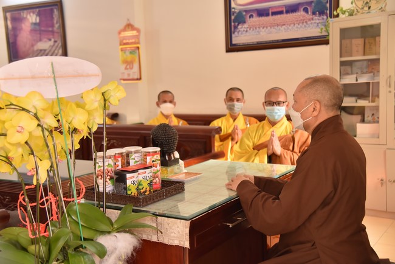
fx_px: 483
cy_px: 132
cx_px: 198
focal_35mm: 44
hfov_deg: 44.5
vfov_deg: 30.5
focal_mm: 44
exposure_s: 1/160
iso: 1600
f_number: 4
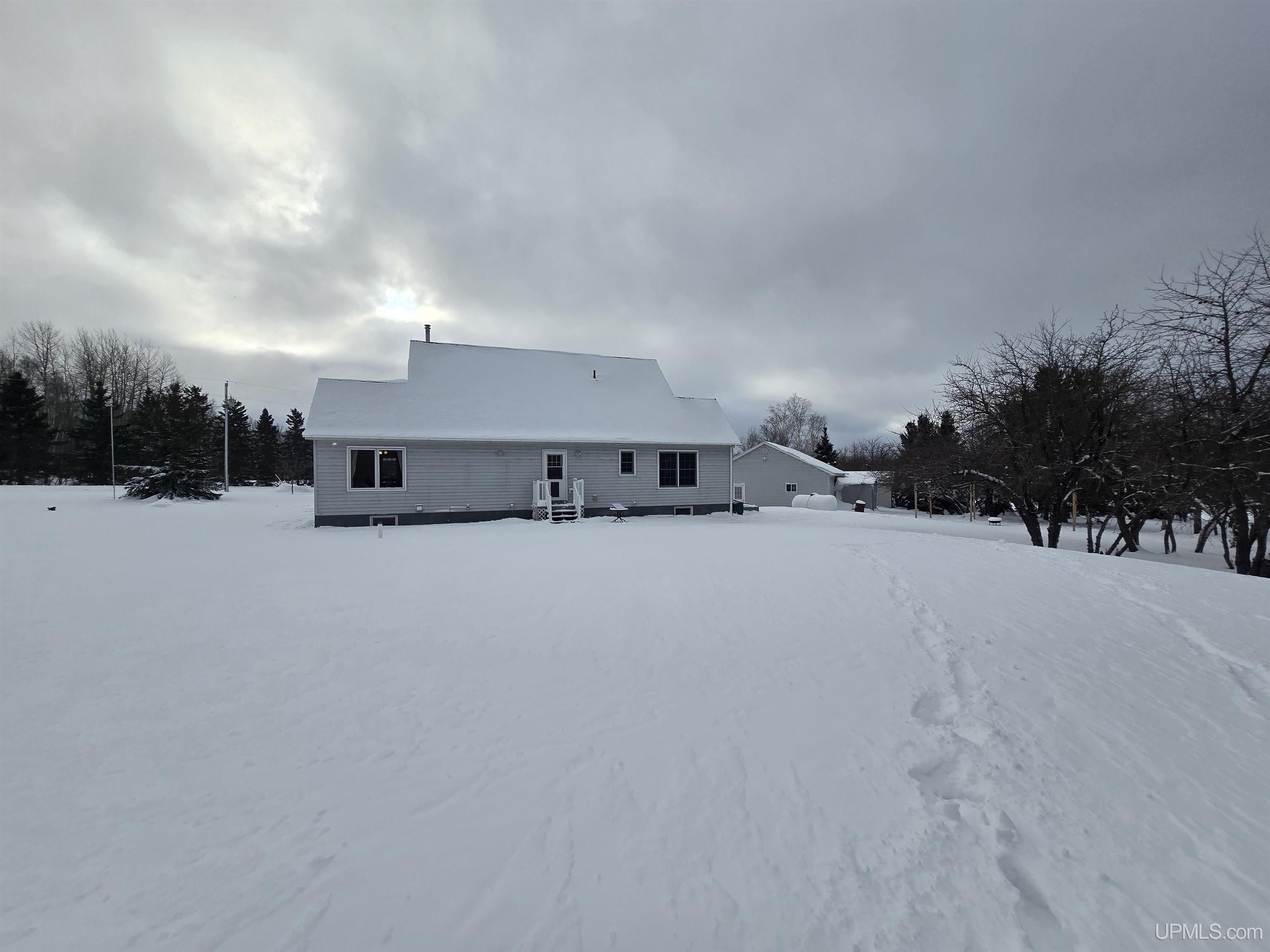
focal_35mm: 13
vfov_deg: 89.9
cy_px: 476
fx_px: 477
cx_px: 635
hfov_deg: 106.2
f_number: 2.2
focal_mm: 2.2
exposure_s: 1/2686
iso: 50
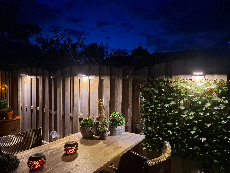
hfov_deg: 73.9
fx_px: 153
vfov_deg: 58.9
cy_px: 86
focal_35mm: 23
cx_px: 115
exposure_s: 1/25
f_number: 1.8
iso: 800
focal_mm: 5.54
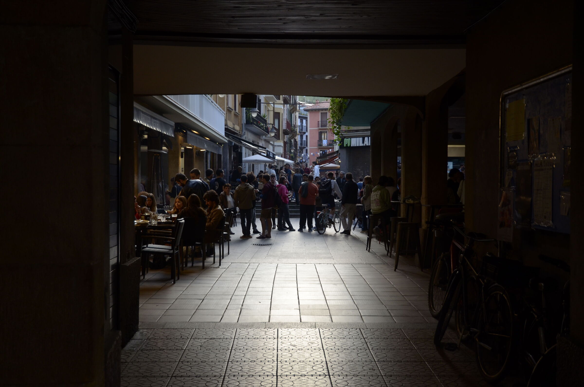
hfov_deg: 42.4
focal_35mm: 46
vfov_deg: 28.8
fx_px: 753
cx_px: 292
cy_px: 194
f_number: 5.6
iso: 400
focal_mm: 31
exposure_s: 1/100
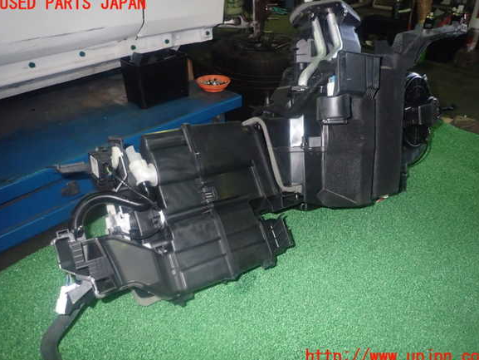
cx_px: 244
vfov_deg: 53.1
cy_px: 180
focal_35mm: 26
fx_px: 360
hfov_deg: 67.3
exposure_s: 1/30
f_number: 5.6
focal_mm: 4.5
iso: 800
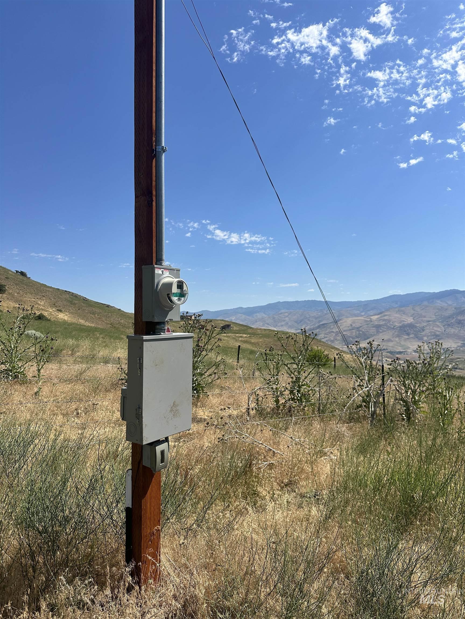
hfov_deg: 56.8
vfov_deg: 71.6
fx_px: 430
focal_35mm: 24
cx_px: 232
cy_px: 310
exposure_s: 1/7042
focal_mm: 6.86
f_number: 1.78
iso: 80
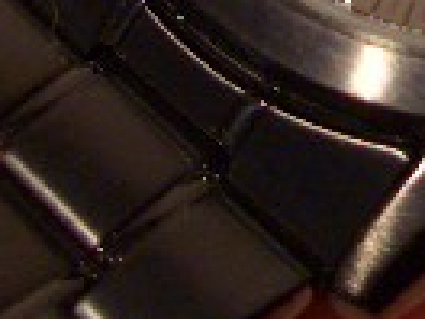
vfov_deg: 8.5
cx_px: 460
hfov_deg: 11.5
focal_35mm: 170
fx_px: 2087
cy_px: -158
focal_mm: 5.8
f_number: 2.6
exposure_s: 1/20
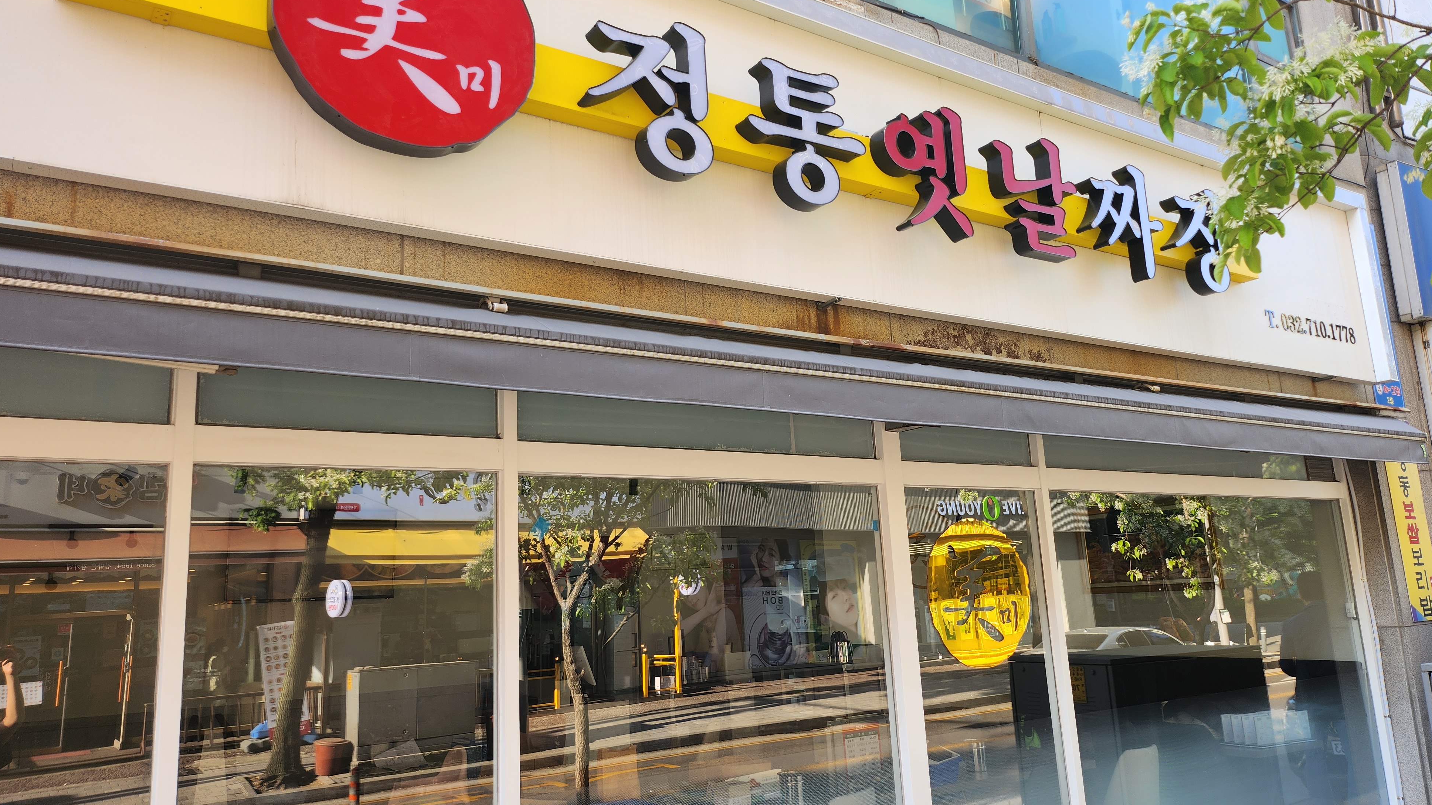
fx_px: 1025
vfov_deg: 42.9
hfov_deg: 69.9
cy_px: 395
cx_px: 730
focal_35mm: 27
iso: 50
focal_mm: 5
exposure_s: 1/200
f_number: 1.8
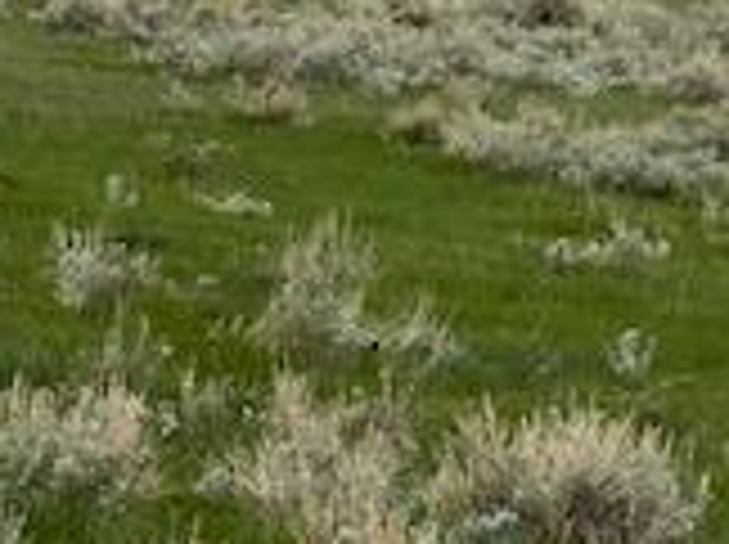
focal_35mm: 206
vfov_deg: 7.0
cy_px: -369
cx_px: 1170
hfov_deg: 9.3
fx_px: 4332
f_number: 2
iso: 20
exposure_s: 1/1776
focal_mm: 6
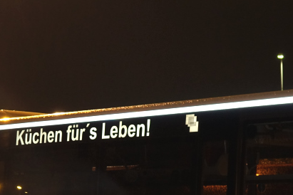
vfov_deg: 9.3
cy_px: 206
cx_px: 95
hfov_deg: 14.0
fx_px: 1188
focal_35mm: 146
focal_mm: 18.21
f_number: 2.8
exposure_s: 1/4
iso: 400
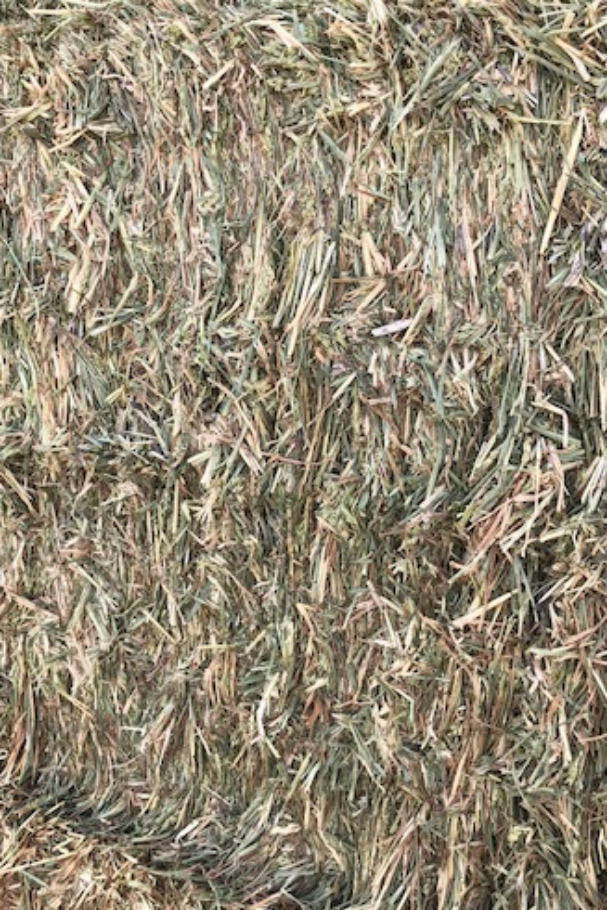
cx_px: 213
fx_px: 960
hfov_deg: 34.8
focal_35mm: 38
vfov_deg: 50.7
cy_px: 438
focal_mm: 4
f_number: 1.8
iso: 20
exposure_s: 1/533
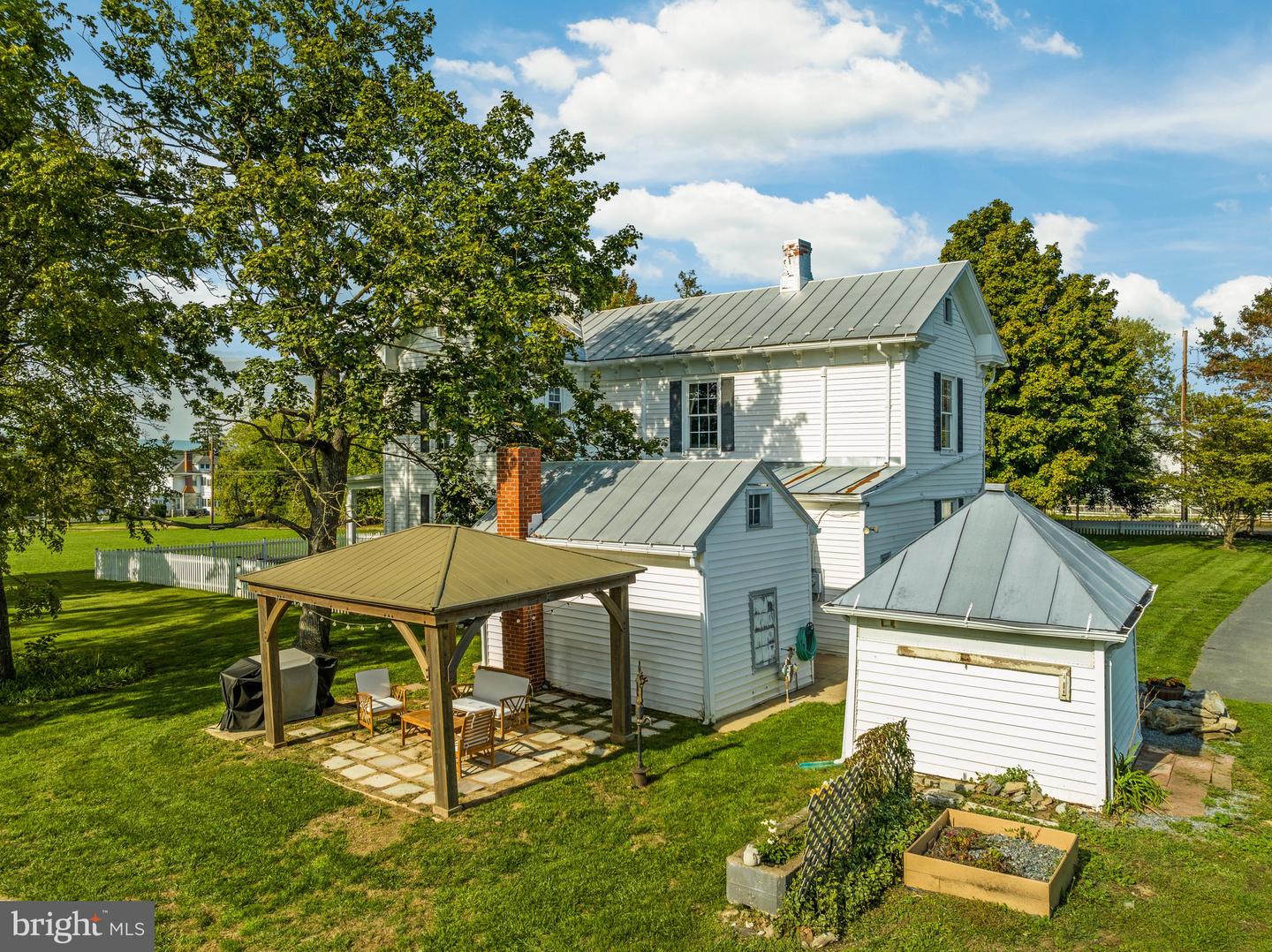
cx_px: 636
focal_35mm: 24
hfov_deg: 71.6
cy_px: 476
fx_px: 881
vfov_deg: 56.8
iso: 100
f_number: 4
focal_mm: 12.29
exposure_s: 1/200
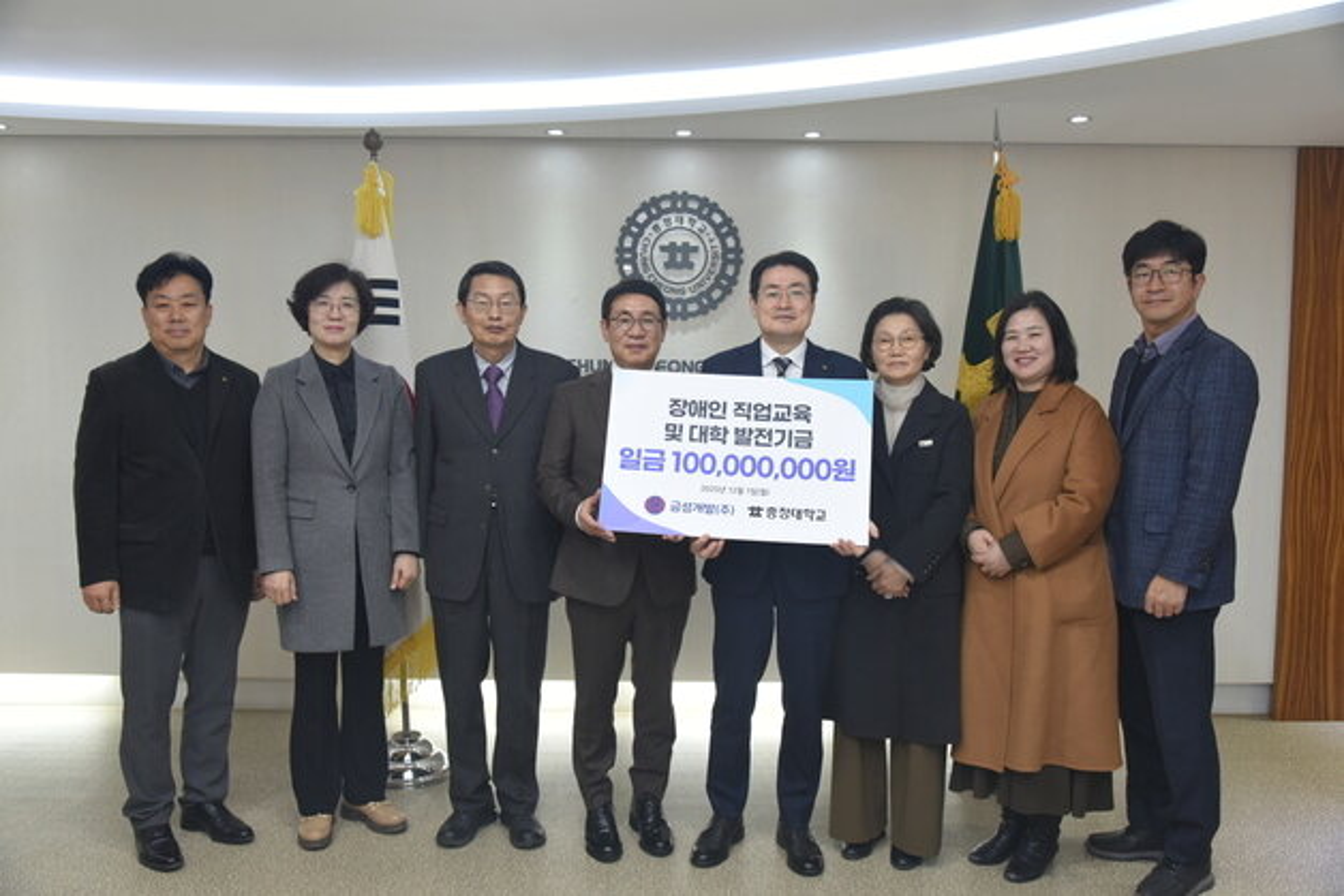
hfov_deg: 60.3
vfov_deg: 42.3
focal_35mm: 31
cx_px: 672
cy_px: 448
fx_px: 1158
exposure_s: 1/125
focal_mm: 31
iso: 2000
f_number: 5.6
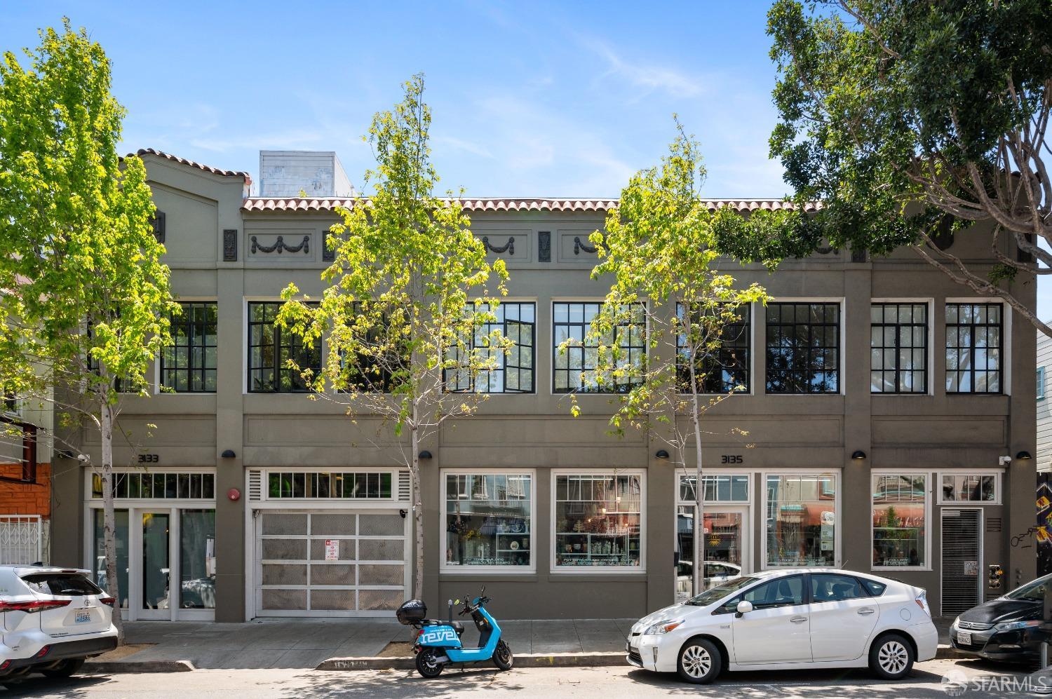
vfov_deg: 61.8
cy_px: 350
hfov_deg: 84.0
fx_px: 584
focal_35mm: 20
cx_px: 526
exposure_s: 1/320
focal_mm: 20
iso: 400
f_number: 9
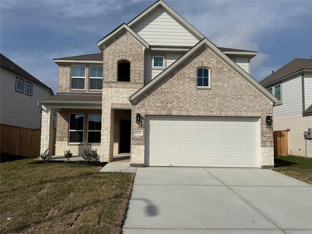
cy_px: 117
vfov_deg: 56.8
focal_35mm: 24
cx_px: 156
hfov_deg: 71.6
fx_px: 216
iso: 64
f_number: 1.78
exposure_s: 1/14286
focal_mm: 6.76
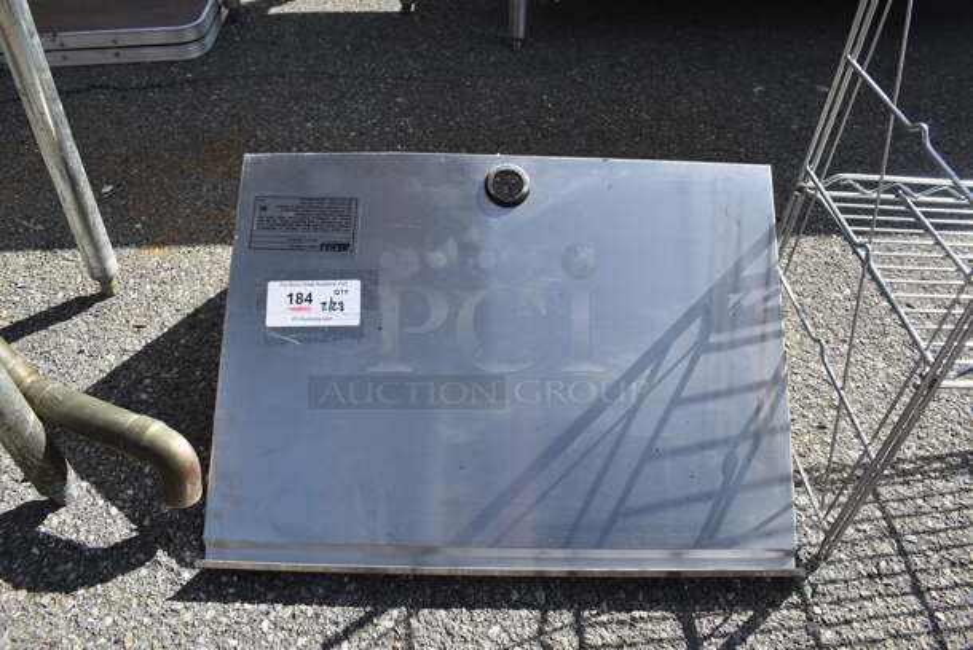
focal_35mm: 27
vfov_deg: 48.0
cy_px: 325
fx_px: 730
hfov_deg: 67.3
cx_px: 486
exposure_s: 1/400
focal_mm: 18
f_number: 8
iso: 200
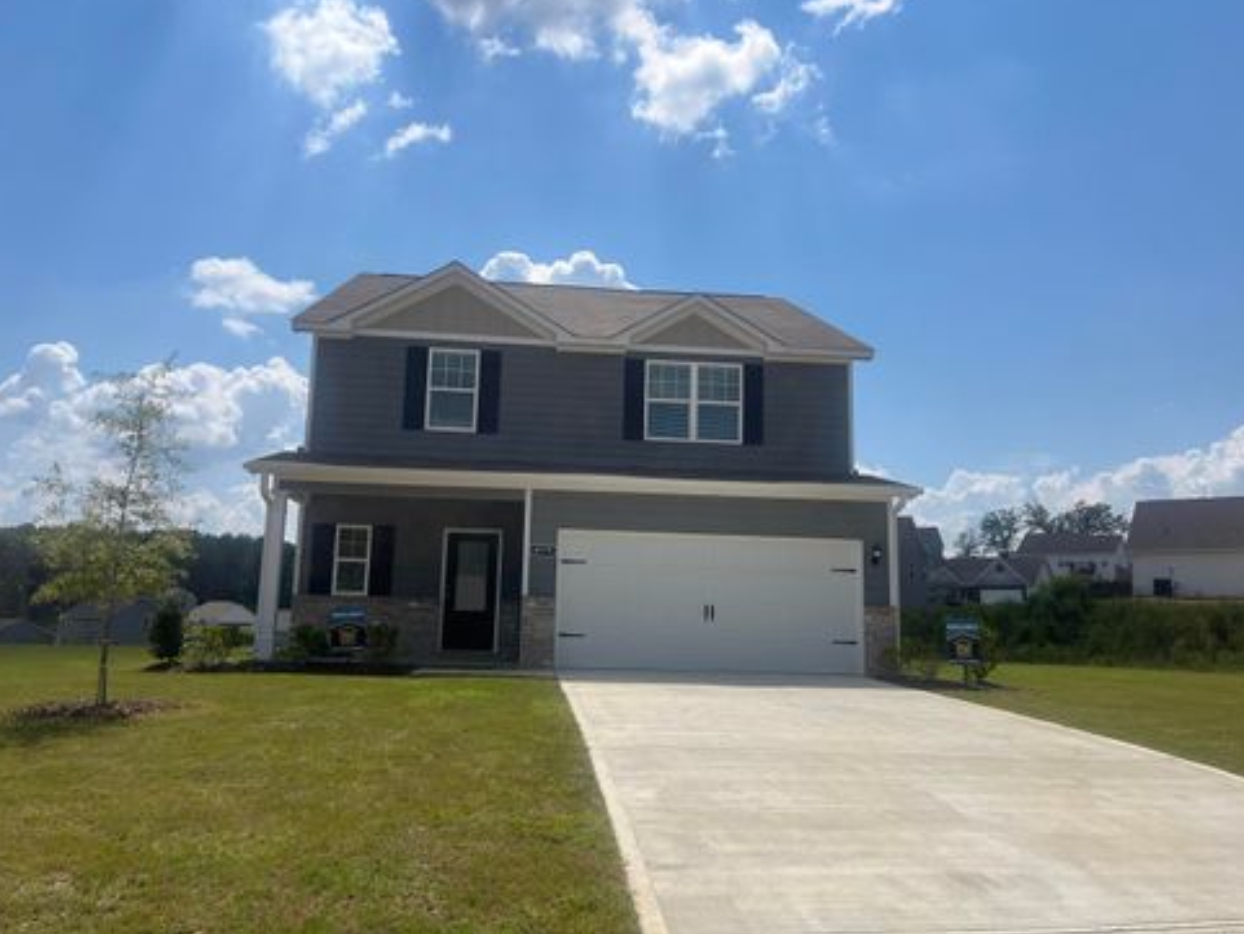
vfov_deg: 51.4
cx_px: 621
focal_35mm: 27
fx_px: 971
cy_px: 470
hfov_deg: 65.3
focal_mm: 5.1
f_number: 1.6
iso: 50
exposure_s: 1/7874
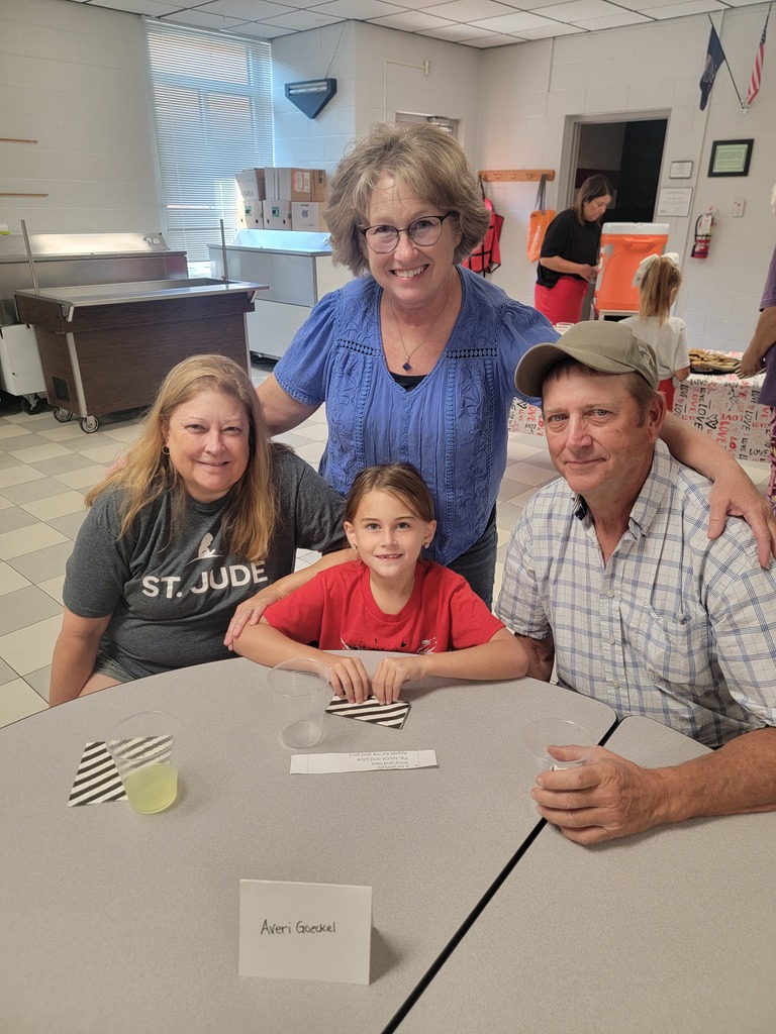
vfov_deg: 71.6
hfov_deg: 56.8
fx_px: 717
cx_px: 388
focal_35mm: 24
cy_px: 517
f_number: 1.8
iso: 250
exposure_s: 1/120
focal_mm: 6.7
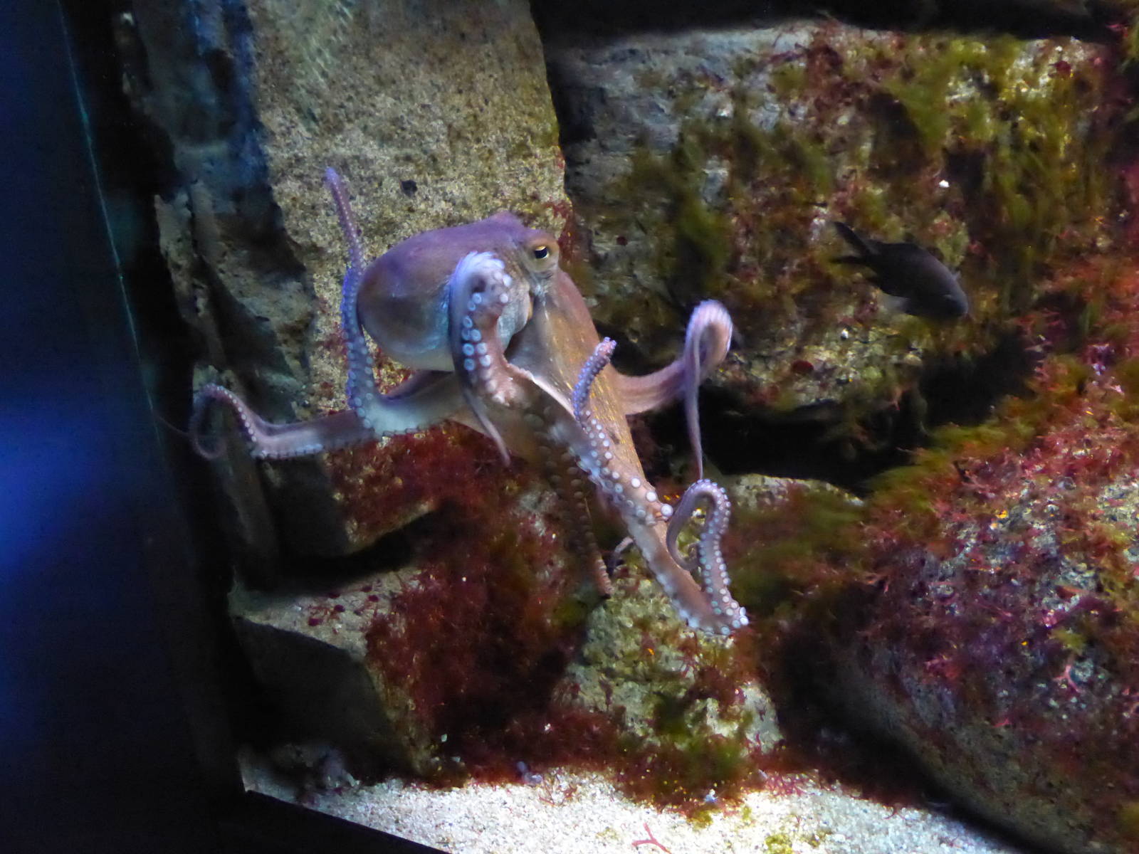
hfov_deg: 58.4
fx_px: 1020
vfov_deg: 45.4
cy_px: 427
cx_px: 570
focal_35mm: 31
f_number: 3.6
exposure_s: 1/15
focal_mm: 5.4
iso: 2500
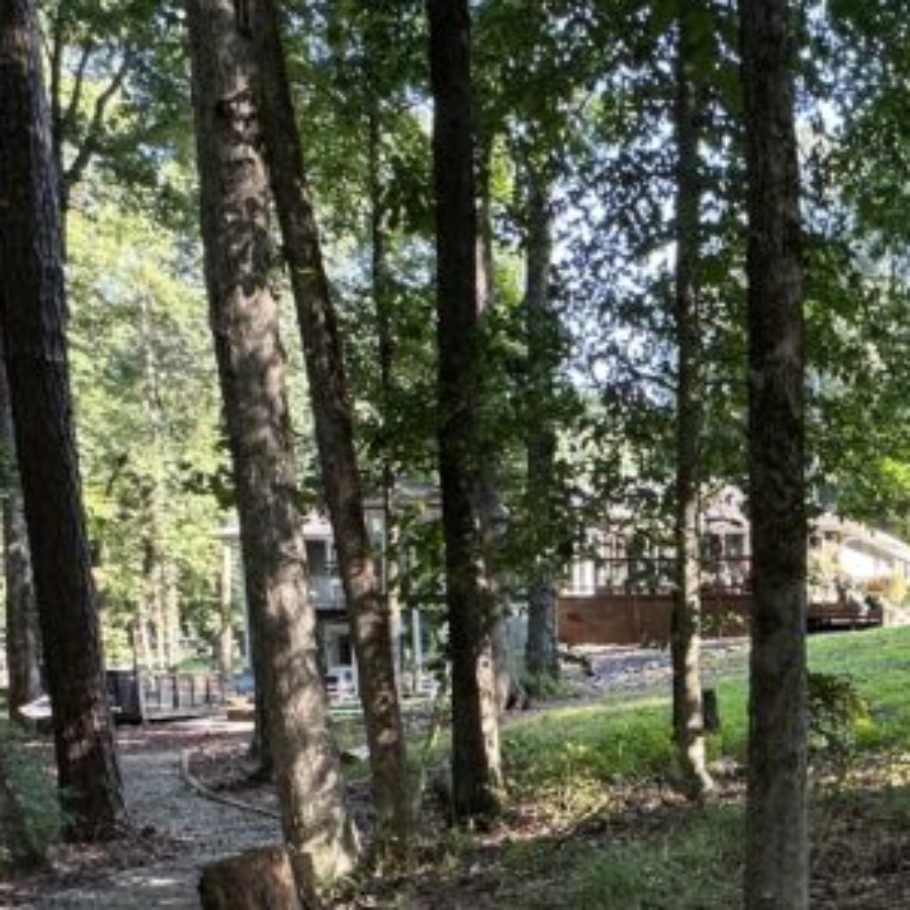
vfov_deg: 44.4
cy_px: 849
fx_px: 981
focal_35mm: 33
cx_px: 834
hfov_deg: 44.8
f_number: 2.2
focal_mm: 2.22
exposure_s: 1/99
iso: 64
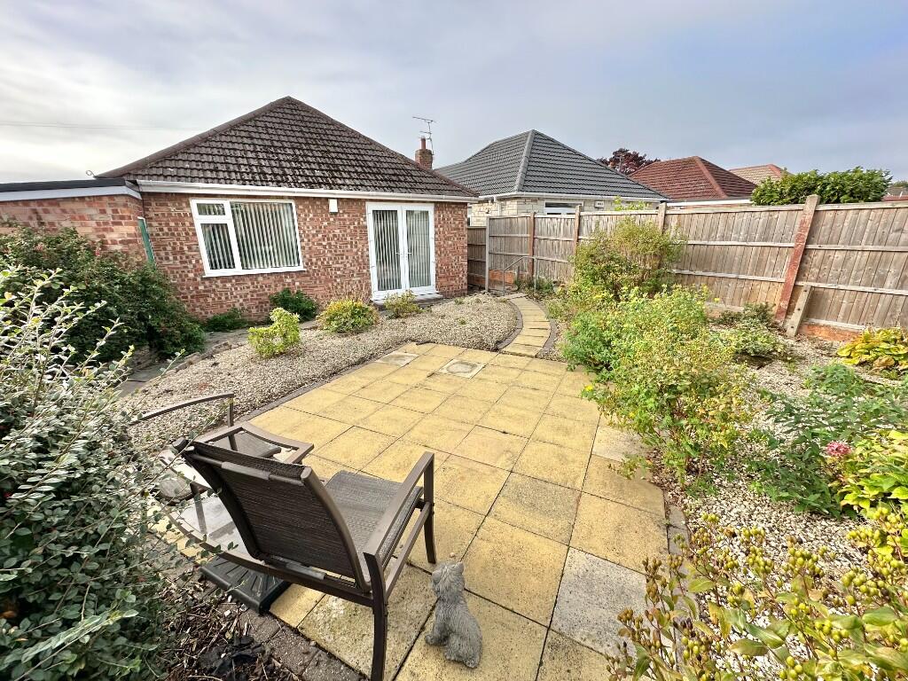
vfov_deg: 85.7
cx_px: 454
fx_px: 367
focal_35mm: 14
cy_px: 340
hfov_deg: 102.1
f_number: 2.2
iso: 40
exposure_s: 1/785
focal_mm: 2.22
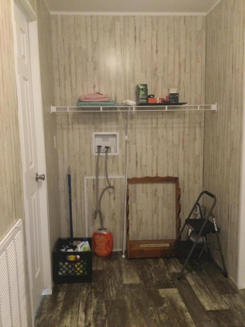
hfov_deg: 45.4
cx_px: 122
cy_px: 164
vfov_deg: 58.4
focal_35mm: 31
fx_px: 293
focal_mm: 3.3
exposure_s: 1/15
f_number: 2.4
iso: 250
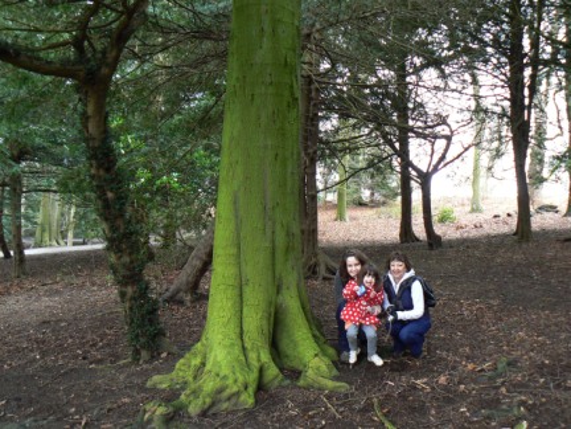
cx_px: 286
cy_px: 214
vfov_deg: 39.7
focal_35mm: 36
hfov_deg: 51.4
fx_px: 594
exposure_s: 1/30
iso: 200
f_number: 2.8
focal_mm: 6
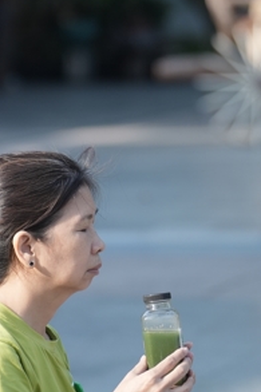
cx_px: 9
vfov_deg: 5.8
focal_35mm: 356
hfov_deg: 3.9
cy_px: 193
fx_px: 3876
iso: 500
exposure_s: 1/2000
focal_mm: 107
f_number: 2.8
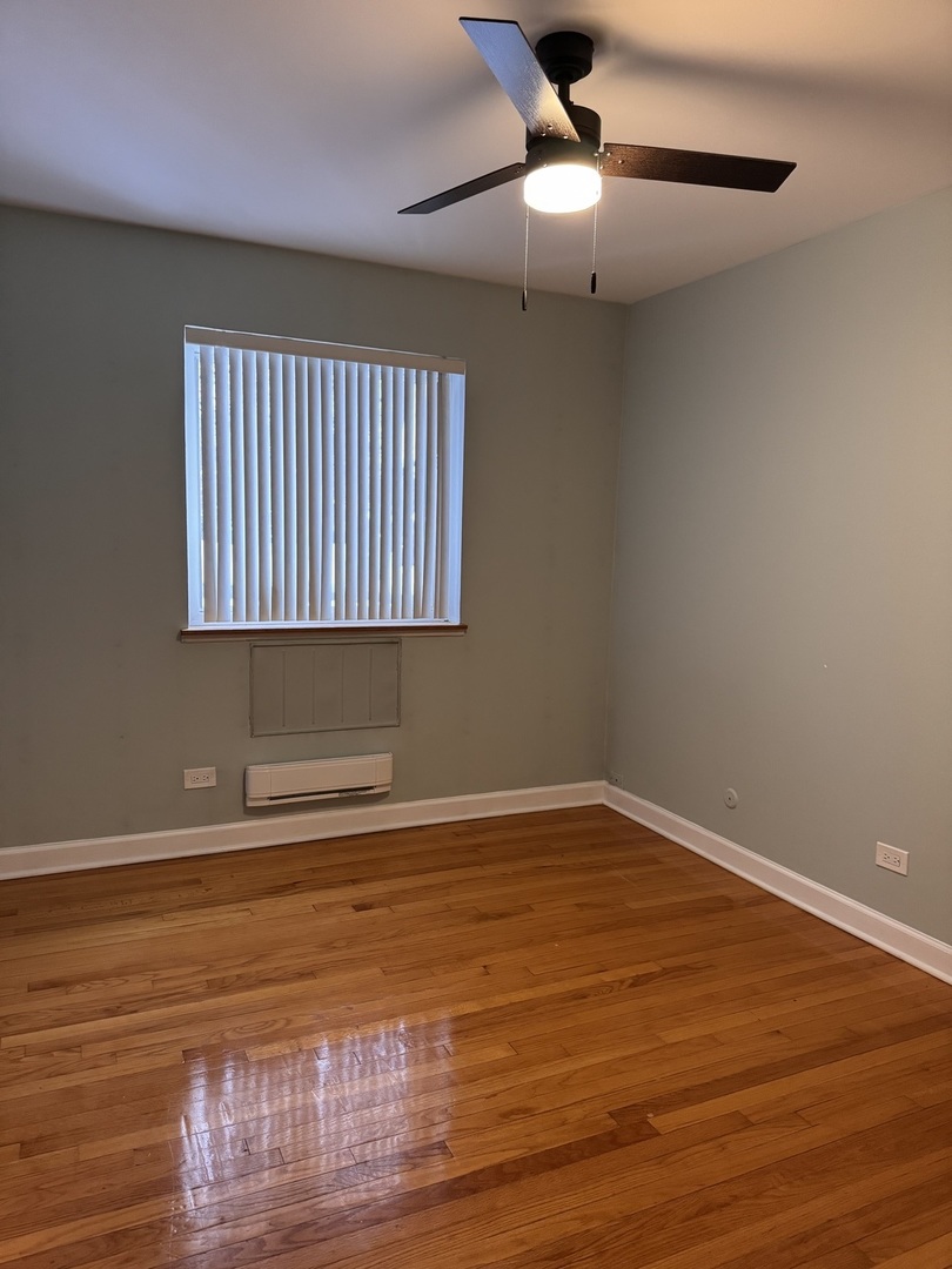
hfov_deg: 56.8
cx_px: 476
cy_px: 634
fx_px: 880
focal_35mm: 24
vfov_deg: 71.6
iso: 500
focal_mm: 6.76
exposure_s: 1/60
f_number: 1.78
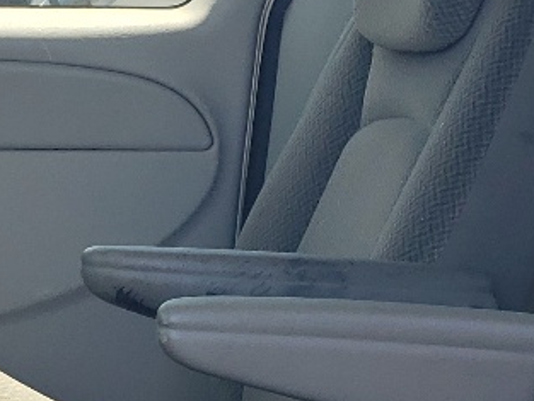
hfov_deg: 14.6
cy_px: 374
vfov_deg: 11.1
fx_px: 2052
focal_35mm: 133
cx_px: 22
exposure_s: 1/213
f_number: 1.5
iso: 50
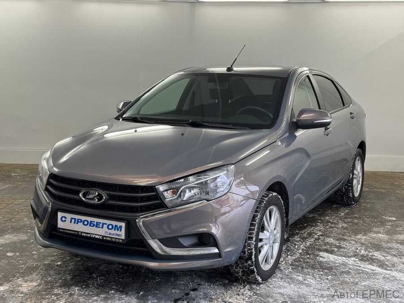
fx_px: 560
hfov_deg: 39.7
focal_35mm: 48
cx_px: 202
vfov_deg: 30.3
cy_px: 152
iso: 64
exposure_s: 1/100
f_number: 1.78
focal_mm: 6.76
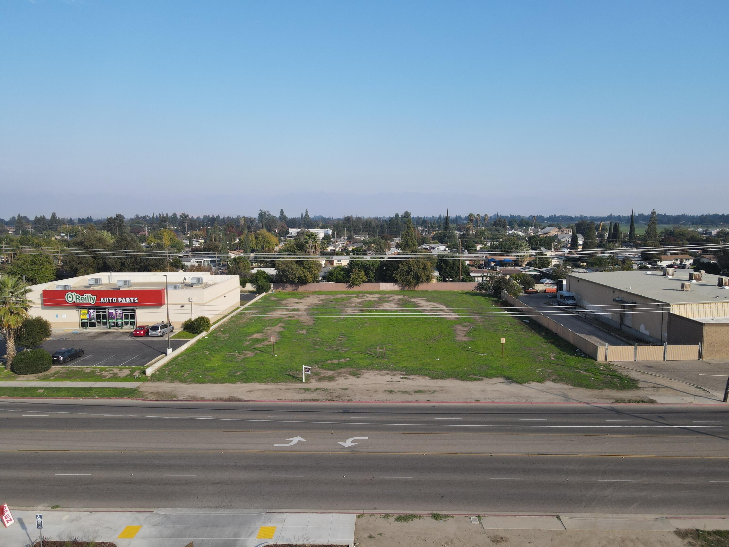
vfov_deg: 56.8
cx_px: 364
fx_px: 505
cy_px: 274
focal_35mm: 24
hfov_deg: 71.6
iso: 100
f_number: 2.8
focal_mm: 4.5
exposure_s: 1/500
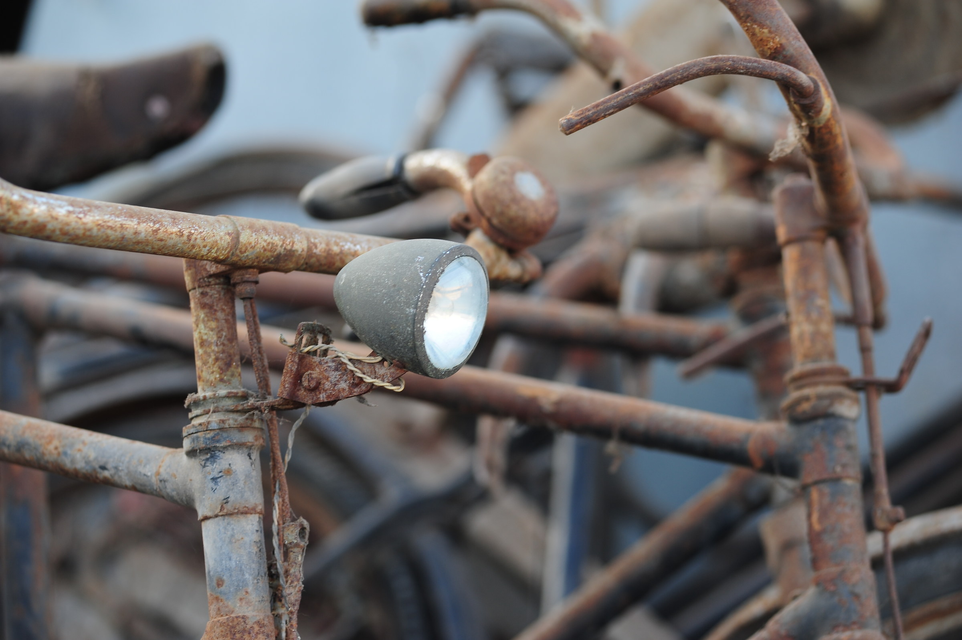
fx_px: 3097
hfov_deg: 17.7
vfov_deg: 11.8
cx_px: 481
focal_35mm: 116
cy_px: 320
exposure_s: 1/60
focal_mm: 116
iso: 200
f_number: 4
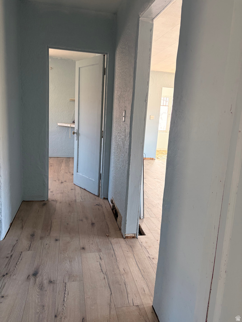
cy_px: 161
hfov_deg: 53.1
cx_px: 121
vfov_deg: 67.3
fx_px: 242
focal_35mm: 26
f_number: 1.6
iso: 125
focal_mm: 5.96
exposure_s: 1/102
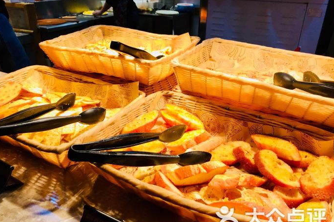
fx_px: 278
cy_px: 114
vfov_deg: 43.6
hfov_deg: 61.9
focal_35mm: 30
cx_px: 167
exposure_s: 1/100
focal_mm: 3.99
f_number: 1.8
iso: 40
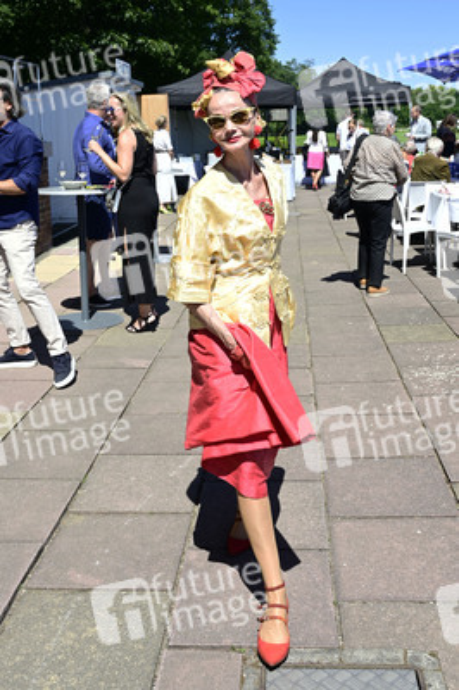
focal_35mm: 30
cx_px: 230
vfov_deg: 62.8
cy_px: 345
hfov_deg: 44.2
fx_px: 565
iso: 100
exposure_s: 1/200
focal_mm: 29.5
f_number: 8
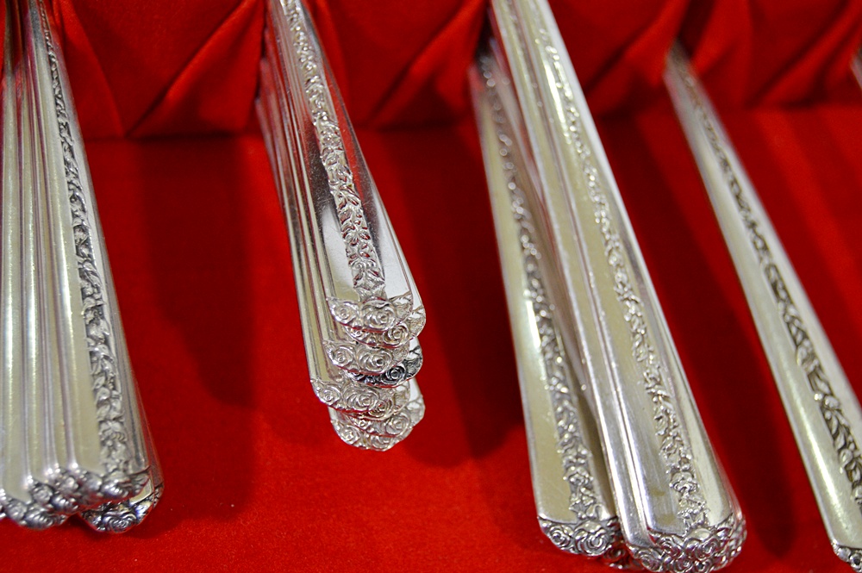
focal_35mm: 68
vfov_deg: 20.1
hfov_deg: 29.9
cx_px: 431
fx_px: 1615
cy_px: 286
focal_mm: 45
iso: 800
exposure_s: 1/60
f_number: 5.3
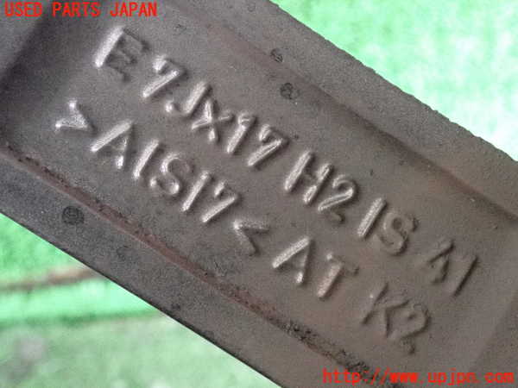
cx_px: 259
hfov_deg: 20.9
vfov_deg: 15.7
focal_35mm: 94
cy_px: 194
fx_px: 1407
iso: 8000
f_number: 4.7
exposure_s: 1/125
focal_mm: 16.79
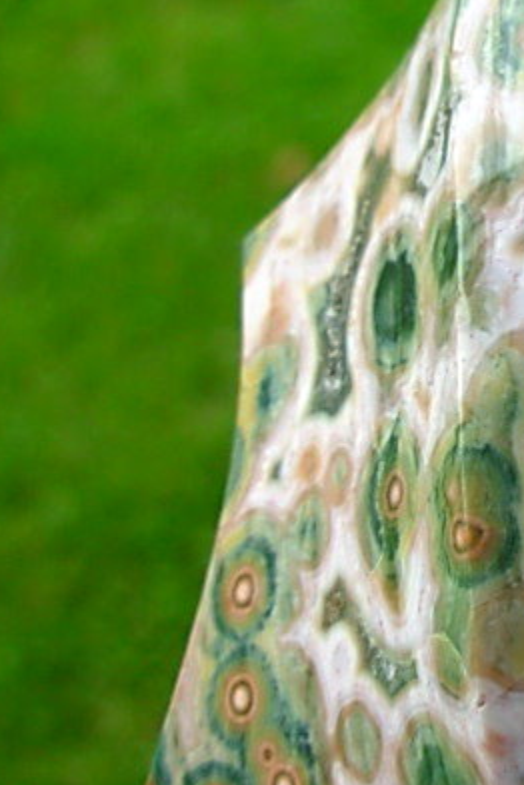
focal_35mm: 103
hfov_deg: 12.6
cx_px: 774
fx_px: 2249
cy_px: 218
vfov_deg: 19.7
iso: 50
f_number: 2.9
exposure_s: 1/132
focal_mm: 6.3
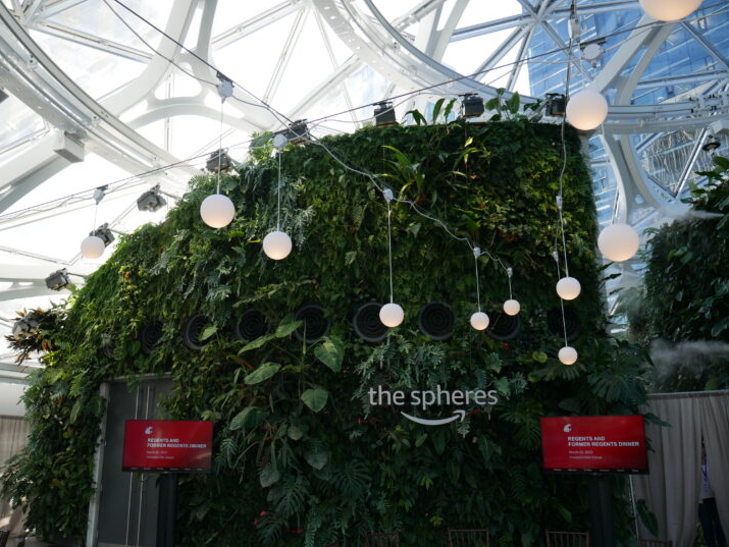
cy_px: 261
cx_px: 331
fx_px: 653
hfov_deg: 58.2
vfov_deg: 45.5
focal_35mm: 31
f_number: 4
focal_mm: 14
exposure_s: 1/160
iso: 200
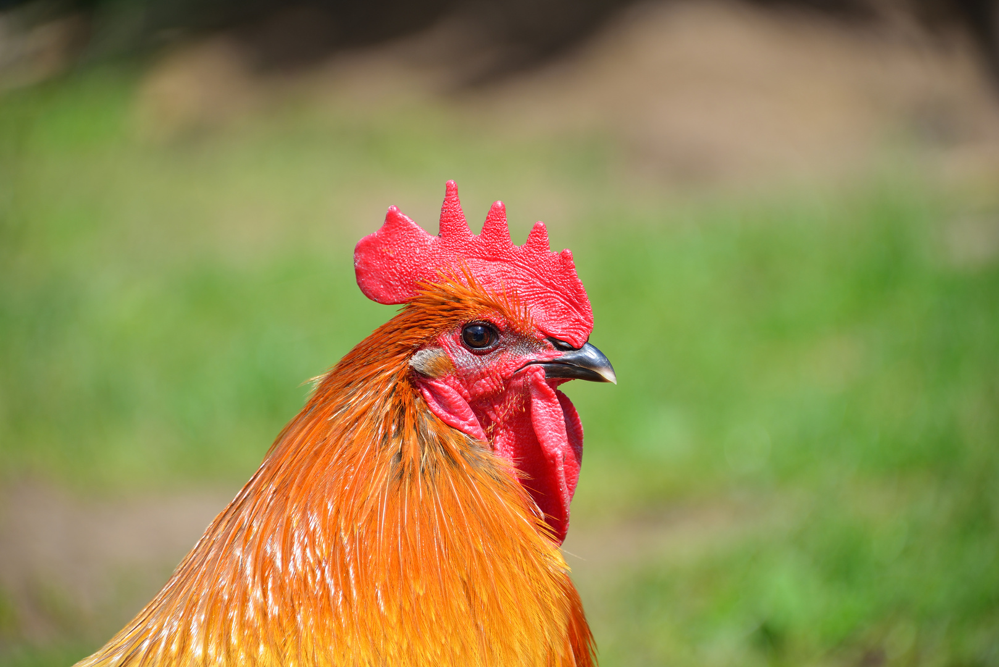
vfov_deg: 4.6
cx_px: 500
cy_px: 334
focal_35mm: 300
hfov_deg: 6.9
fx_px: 8328
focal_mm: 300
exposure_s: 1/250
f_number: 5.6
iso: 100
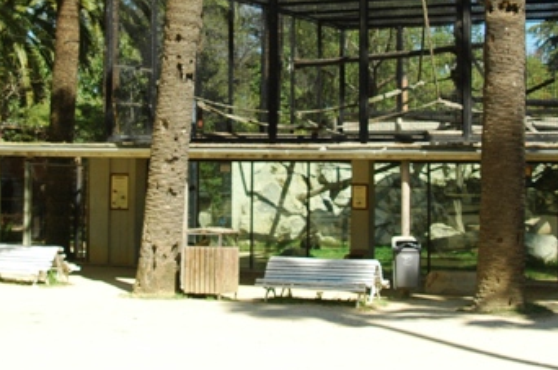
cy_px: 67
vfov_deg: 18.2
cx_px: 250
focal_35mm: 74
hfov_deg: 27.4
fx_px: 1145
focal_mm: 28
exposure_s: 1/1600
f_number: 5
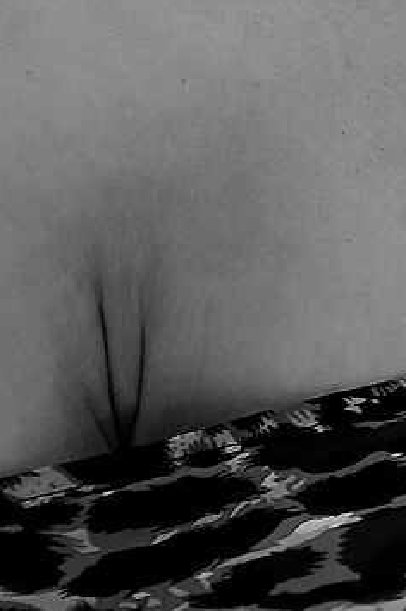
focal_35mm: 338
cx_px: 835
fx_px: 5729
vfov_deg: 6.1
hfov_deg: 4.0
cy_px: -155
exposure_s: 1/100
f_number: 2.5
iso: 100
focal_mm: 50
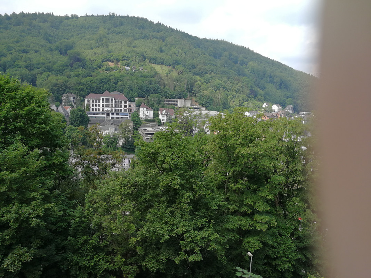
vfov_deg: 51.3
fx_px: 289
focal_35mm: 27
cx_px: 186
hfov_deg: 65.3
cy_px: 139
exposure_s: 1/621
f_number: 2.2
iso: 50
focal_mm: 3.95
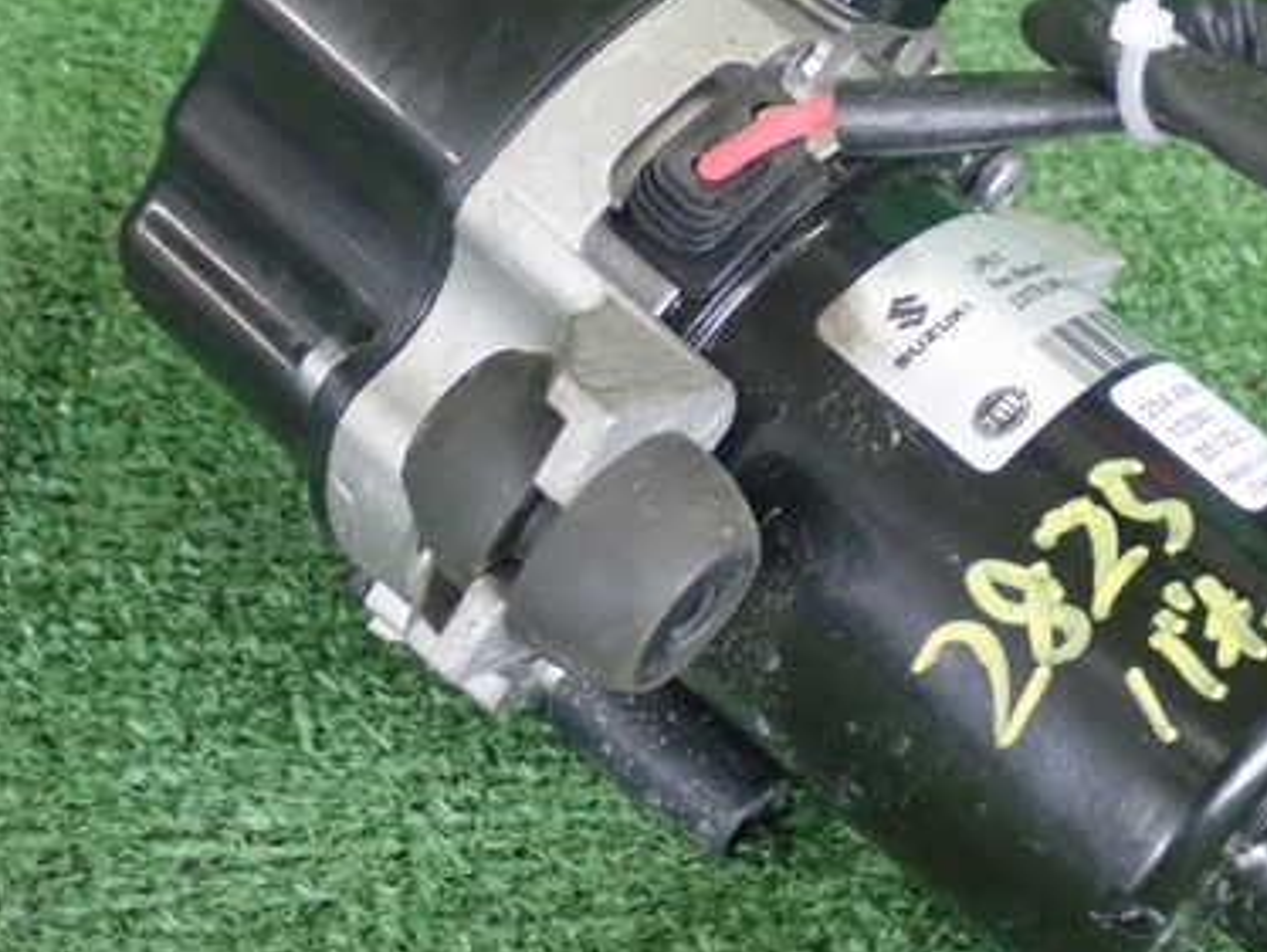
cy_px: 318
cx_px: 945
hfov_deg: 22.8
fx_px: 3113
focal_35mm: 85
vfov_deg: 17.3
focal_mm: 9.61
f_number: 3.4
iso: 1250
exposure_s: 1/50
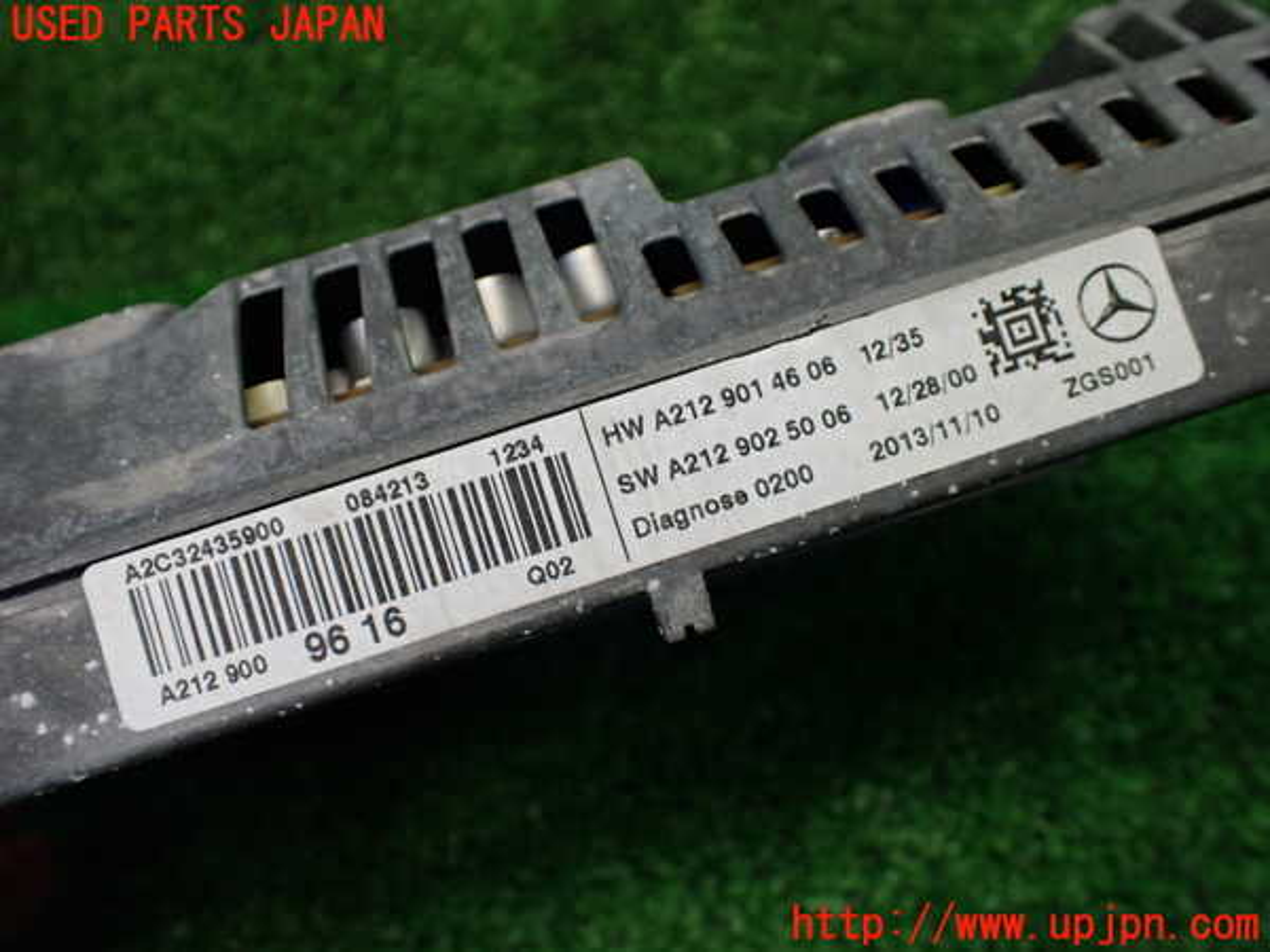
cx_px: 635
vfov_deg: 46.8
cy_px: 476
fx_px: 1101
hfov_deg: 60.0
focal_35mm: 30
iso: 320
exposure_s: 1/125
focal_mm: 5.4
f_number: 2.3
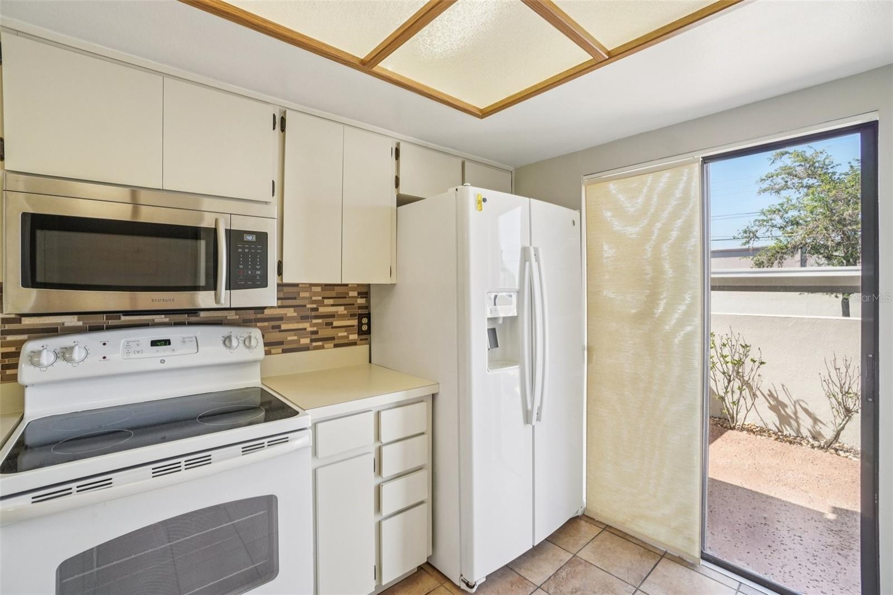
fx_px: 372
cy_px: 298
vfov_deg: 77.3
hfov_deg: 100.4
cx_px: 446
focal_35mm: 15
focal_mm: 10
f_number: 8
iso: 200
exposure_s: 1/30
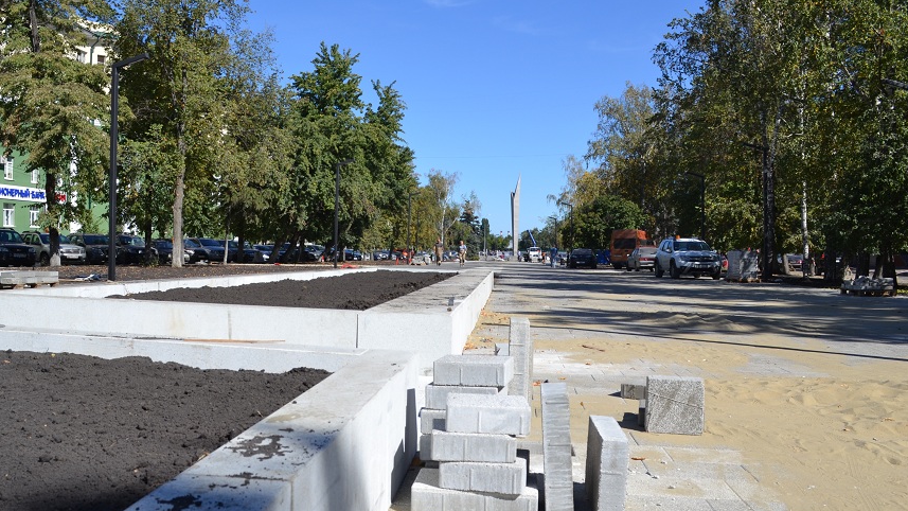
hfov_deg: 59.3
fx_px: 795
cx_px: 392
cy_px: 245
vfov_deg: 35.6
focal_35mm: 33
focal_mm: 18
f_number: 8
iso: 100
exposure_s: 1/250
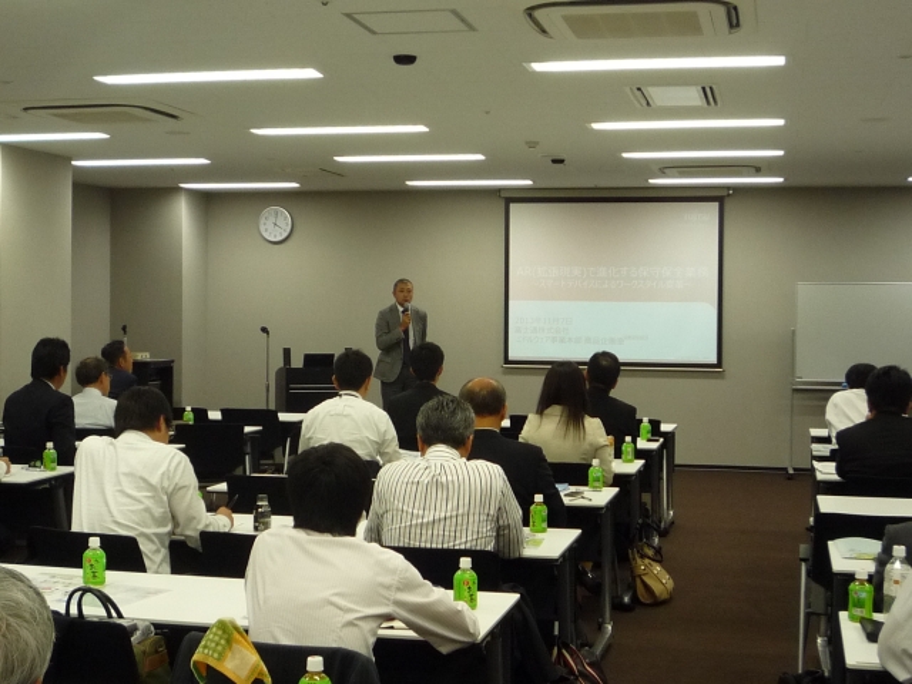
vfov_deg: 26.6
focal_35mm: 55
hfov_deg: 34.9
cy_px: 342
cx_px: 456
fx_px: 1449
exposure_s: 1/60
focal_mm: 5.3
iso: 200
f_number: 3.3
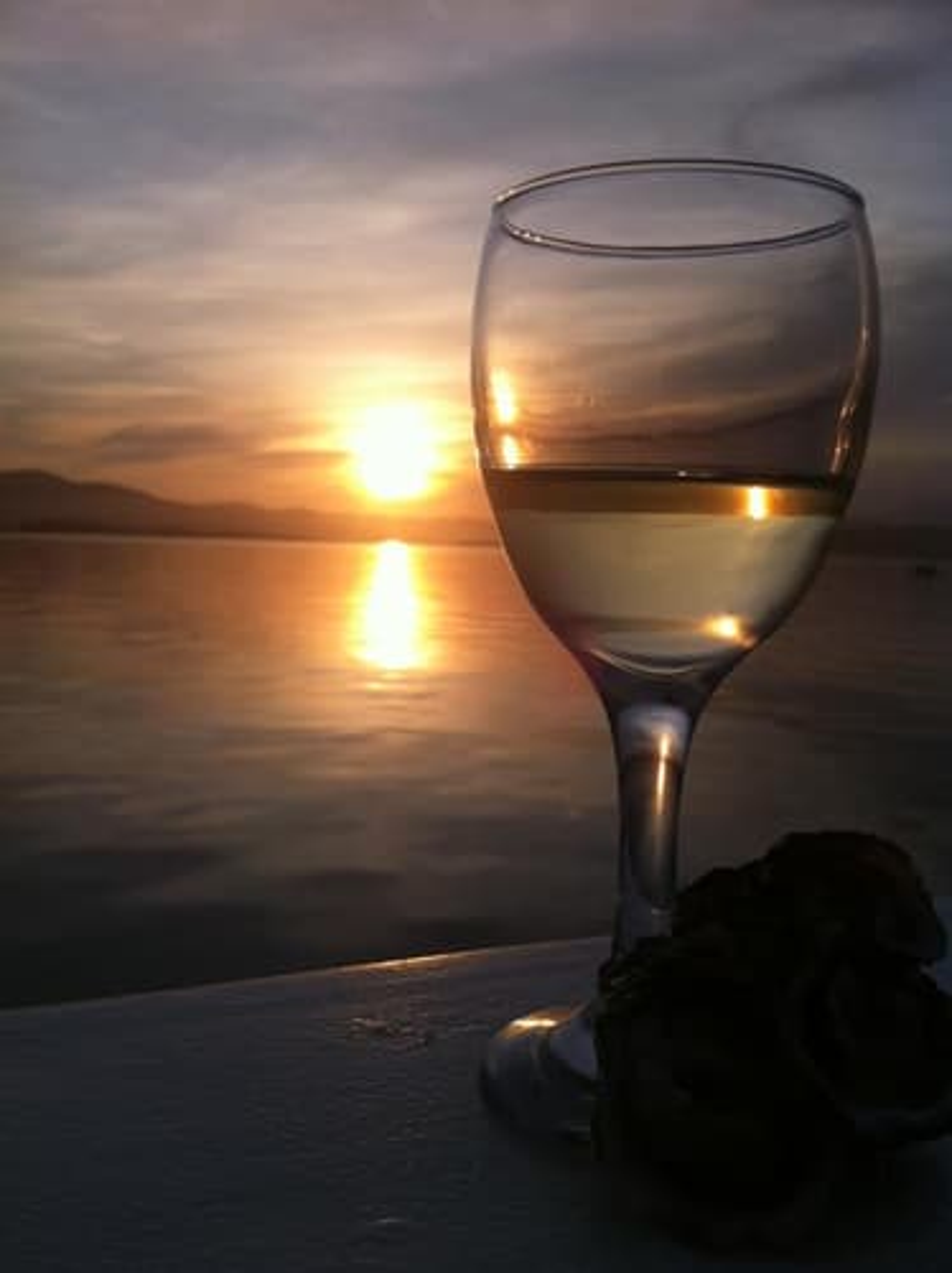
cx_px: 476
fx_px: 1286
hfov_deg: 40.6
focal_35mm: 35
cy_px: 636
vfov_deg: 52.7
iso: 80
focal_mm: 3.85
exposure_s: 1/1371
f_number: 2.8
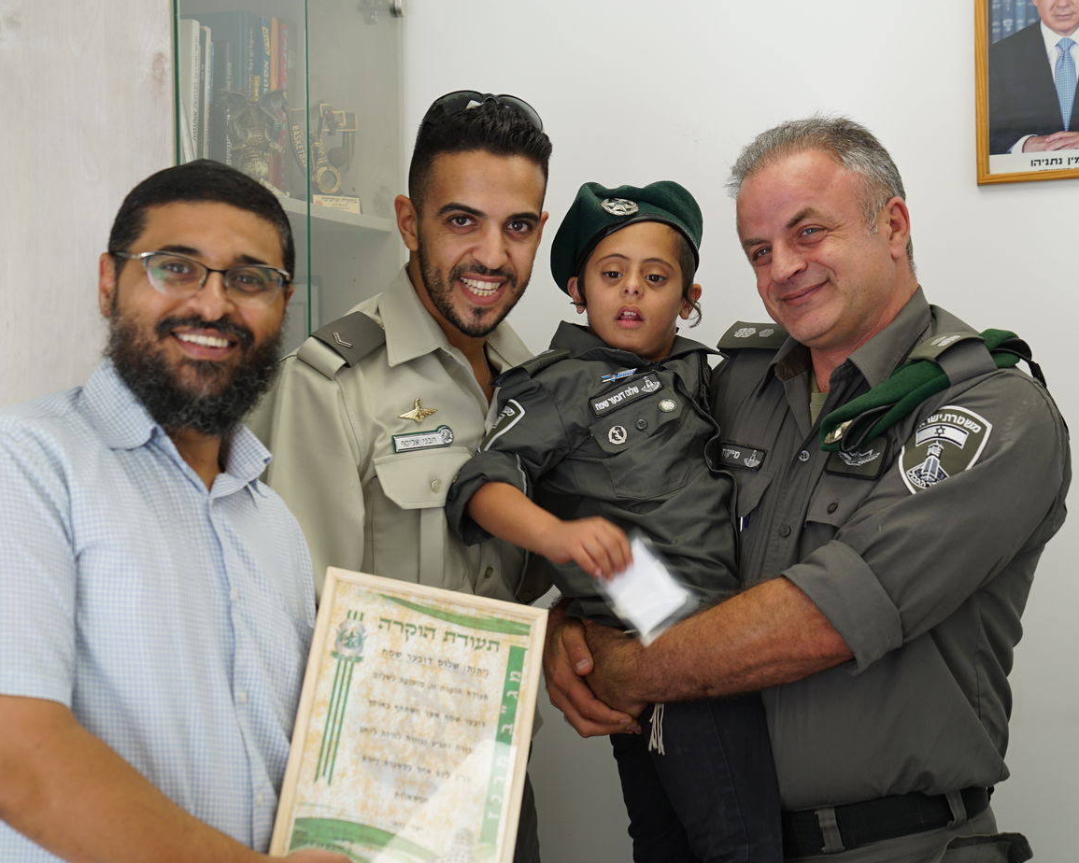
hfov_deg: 28.7
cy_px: 431
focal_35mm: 66
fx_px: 2108
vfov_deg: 23.1
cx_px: 554
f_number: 4
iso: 160
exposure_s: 1/60
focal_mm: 58
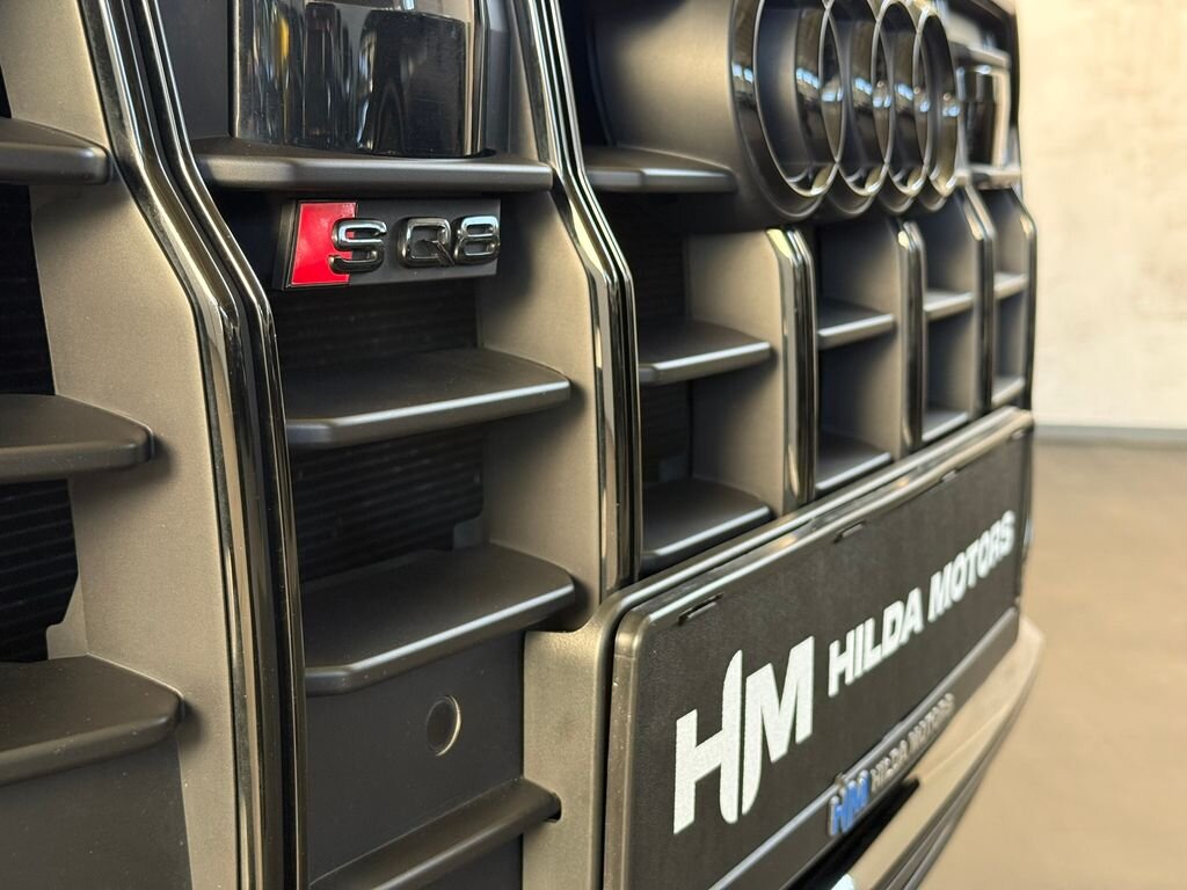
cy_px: 445
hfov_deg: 39.7
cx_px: 594
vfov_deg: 30.3
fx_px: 1646
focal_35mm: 48
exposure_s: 1/60
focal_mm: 6.76
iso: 250
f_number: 1.78
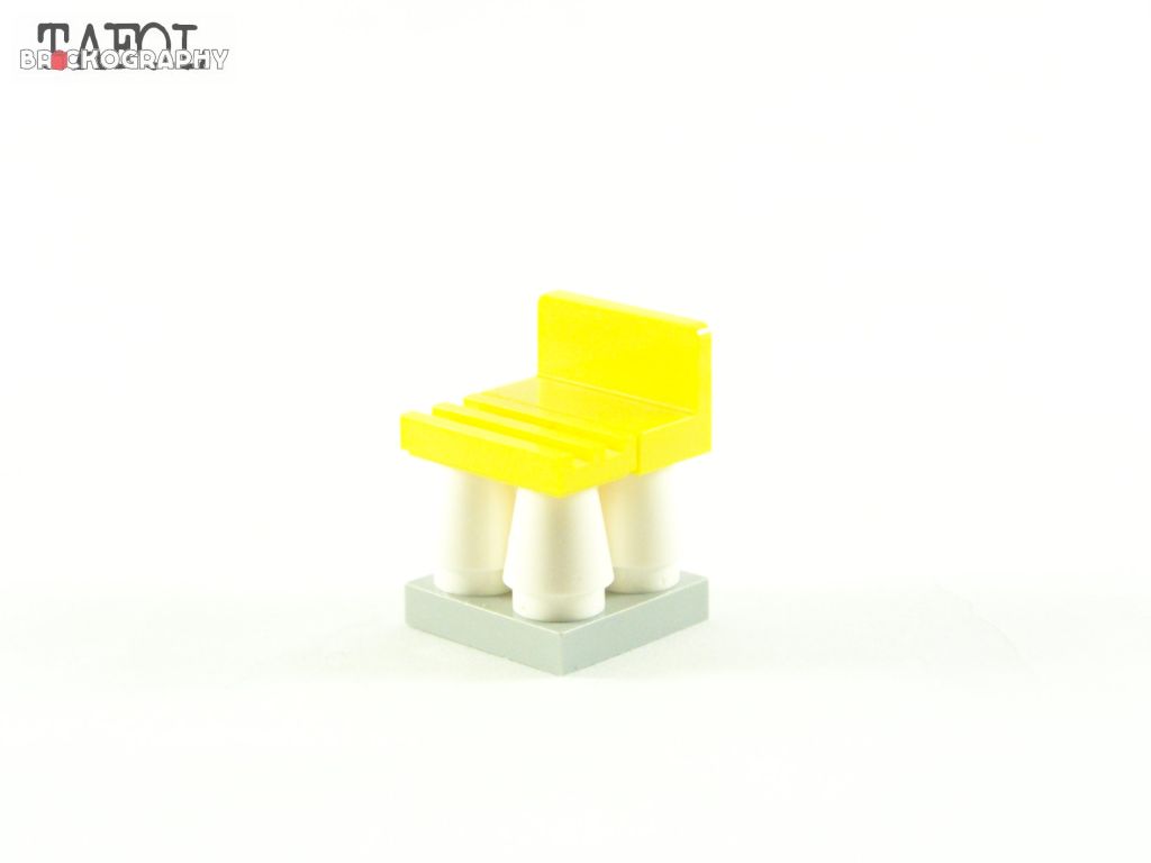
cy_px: 432
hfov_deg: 23.8
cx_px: 576
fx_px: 2727
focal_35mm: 82
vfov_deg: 18.0
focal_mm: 13.7
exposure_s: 1/60
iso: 400
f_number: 4
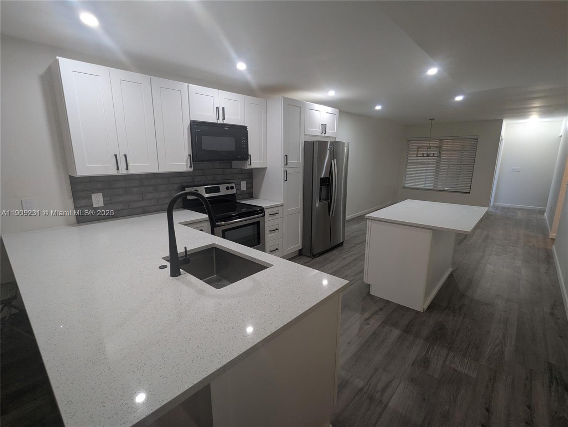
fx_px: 263
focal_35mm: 16
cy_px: 214
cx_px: 284
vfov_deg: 78.2
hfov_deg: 94.4
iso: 66
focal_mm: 2.35
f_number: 2.2
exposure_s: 1/24
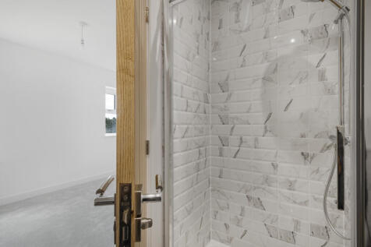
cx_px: 186
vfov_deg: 70.4
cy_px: 124
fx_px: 175
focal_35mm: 17
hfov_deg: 93.3
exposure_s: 1/5
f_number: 11
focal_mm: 17
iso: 100
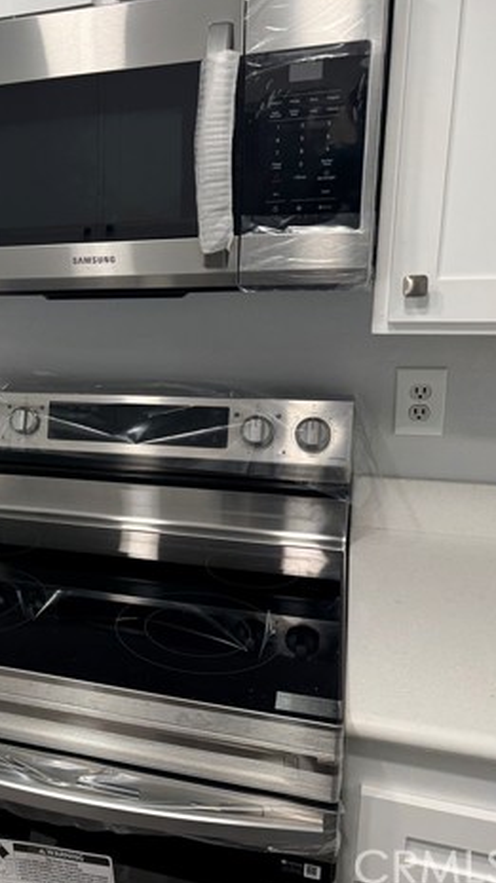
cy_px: 439
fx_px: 843
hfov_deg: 29.6
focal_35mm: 36
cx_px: -46
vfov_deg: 55.3
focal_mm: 6.76
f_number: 1.78
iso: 160
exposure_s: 1/120
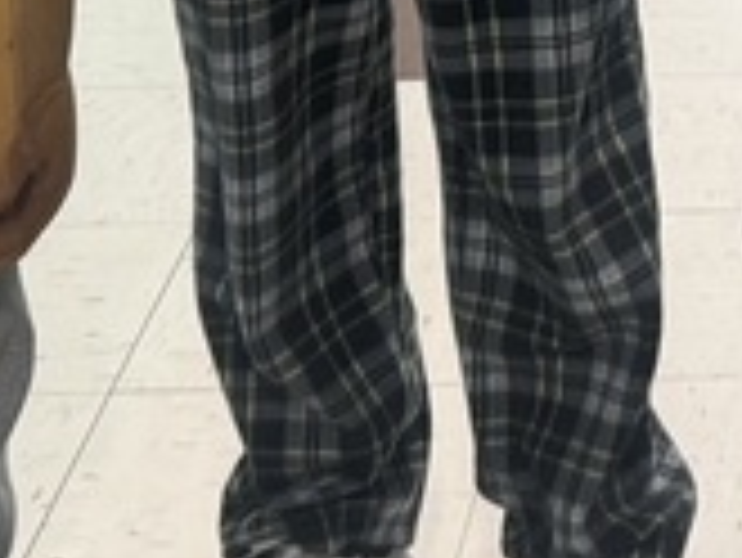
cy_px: -508
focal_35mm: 149
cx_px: 1183
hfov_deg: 12.5
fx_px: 3196
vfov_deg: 9.4
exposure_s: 1/60
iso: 250
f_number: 1.78
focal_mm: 6.76
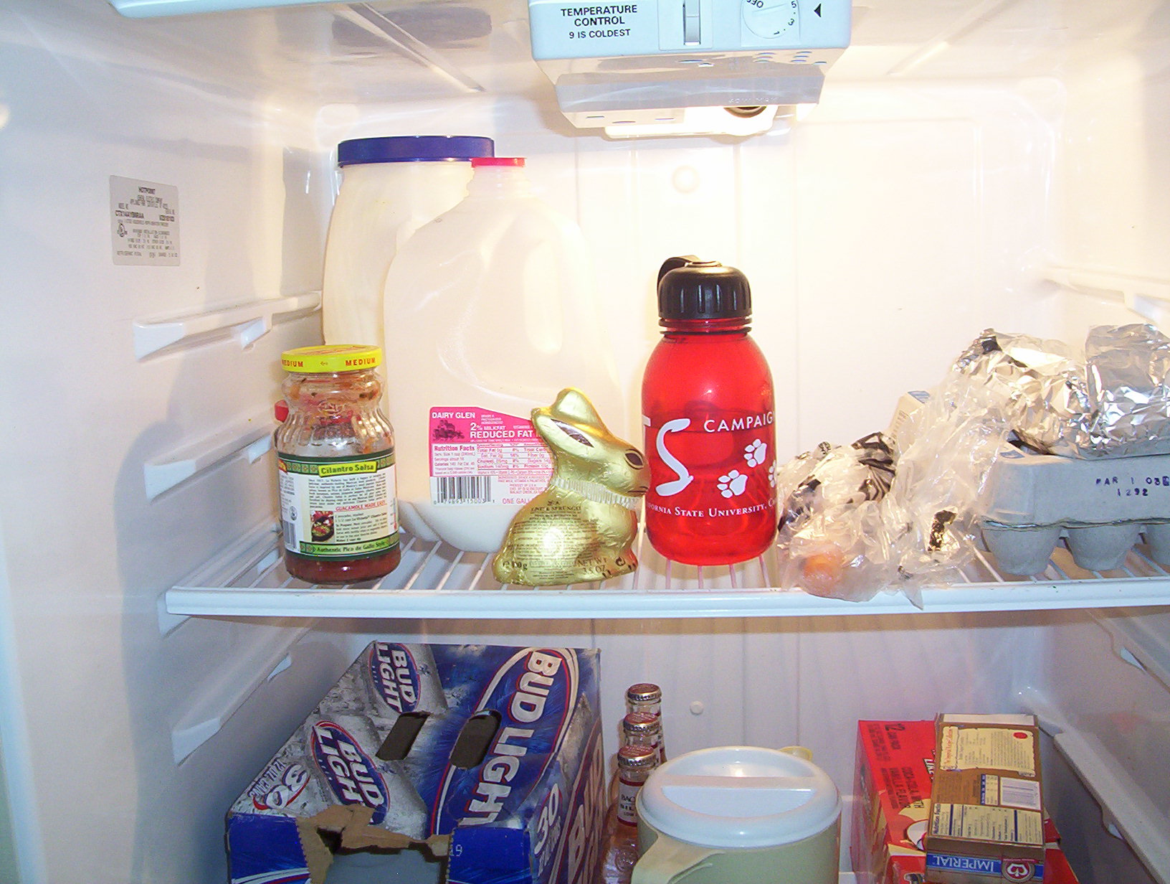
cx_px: 585
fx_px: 1457
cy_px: 442
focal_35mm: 43
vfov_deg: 33.7
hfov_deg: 43.8
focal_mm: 5.77
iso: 140
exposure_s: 1/66.7
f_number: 2.73
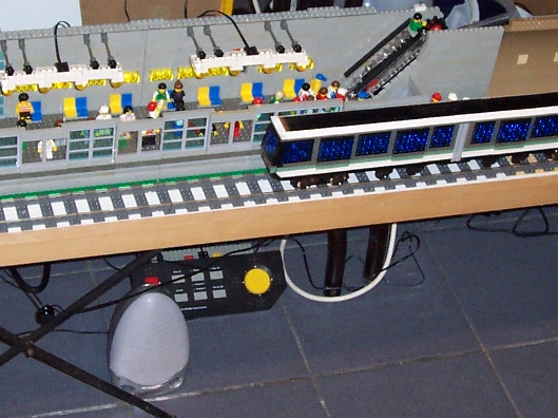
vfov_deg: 17.5
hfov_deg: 23.3
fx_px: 1353
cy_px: 166
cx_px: 256
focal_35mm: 84
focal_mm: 5.6
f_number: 2.8
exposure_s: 1/60
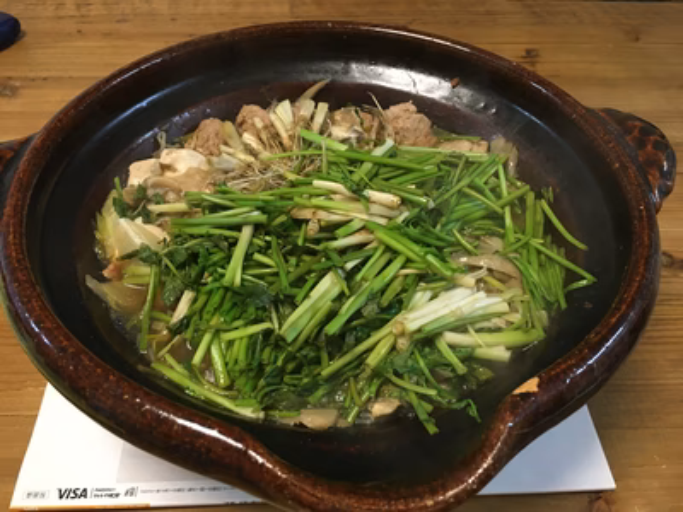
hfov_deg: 61.7
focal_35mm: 29
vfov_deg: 48.2
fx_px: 572
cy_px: 256
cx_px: 342
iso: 160
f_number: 2.2
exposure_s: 1/30
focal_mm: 4.15
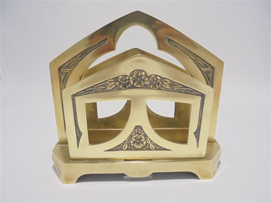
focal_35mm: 26
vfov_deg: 53.1
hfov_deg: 67.3
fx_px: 204
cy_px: 102
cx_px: 136
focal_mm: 4.6
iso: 100
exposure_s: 1/80
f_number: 3.5
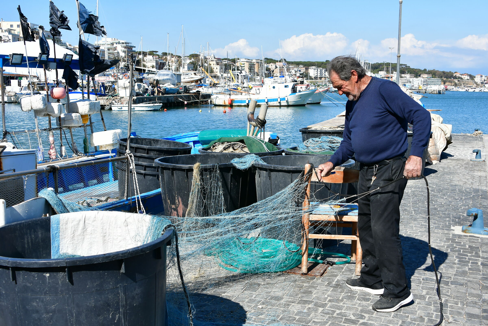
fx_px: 569
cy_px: 163
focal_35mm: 42
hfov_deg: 46.4
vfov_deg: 31.9
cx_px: 244
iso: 100
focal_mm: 28
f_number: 8
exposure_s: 1/250
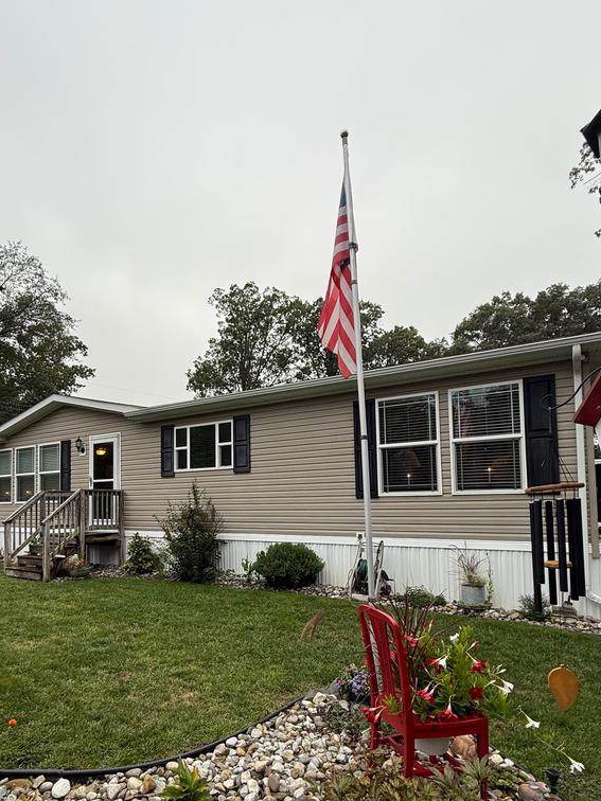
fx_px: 463
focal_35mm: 20
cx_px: 250
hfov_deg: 65.5
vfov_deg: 80.7
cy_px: 485
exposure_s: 1/99
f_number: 2.2
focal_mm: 2.22
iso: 50
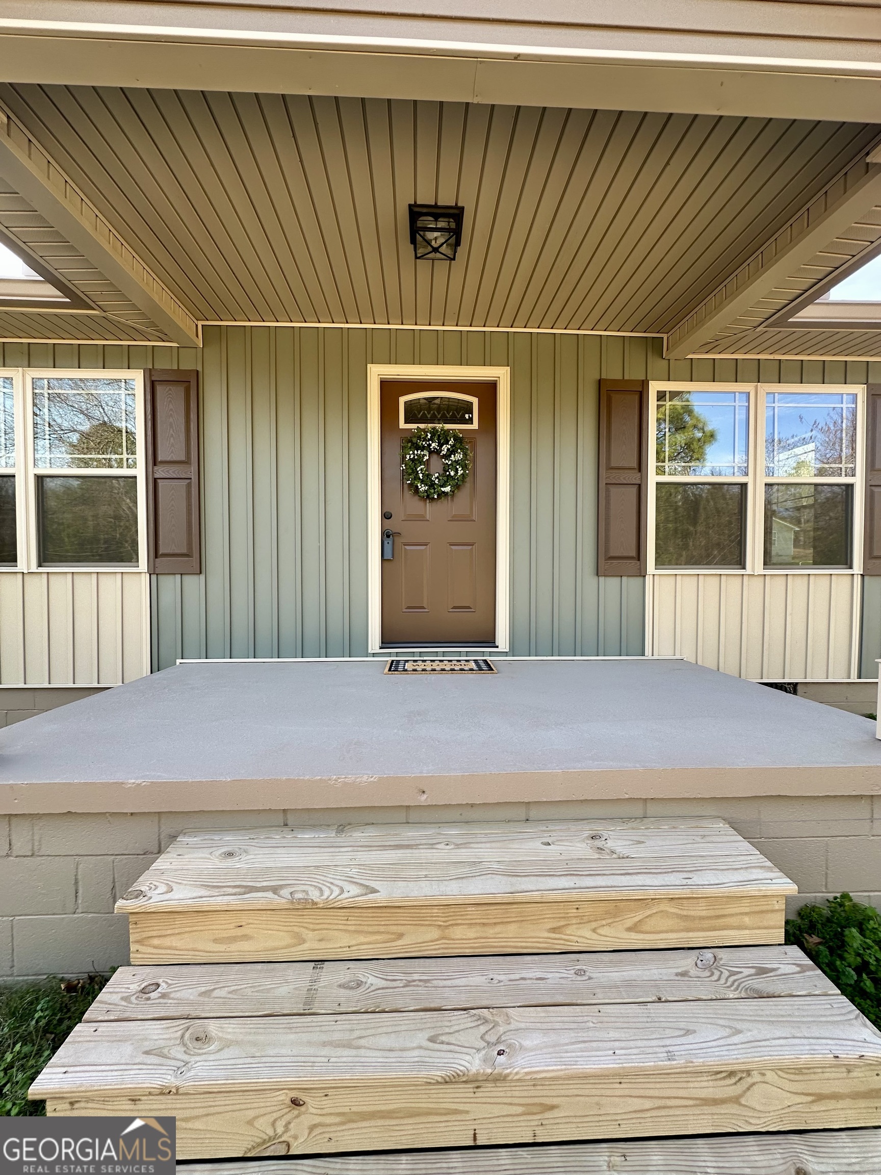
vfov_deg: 102.1
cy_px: 588
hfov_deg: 85.7
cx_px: 440
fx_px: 475
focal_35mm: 14
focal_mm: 2.22
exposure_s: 1/138
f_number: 2.2
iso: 40
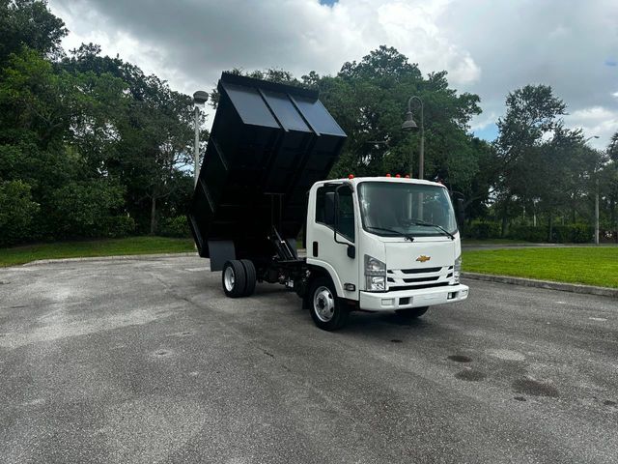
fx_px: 428
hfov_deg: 71.6
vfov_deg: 56.8
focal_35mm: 24
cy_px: 232
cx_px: 309
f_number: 1.78
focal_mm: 6.86
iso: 80
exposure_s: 1/2110
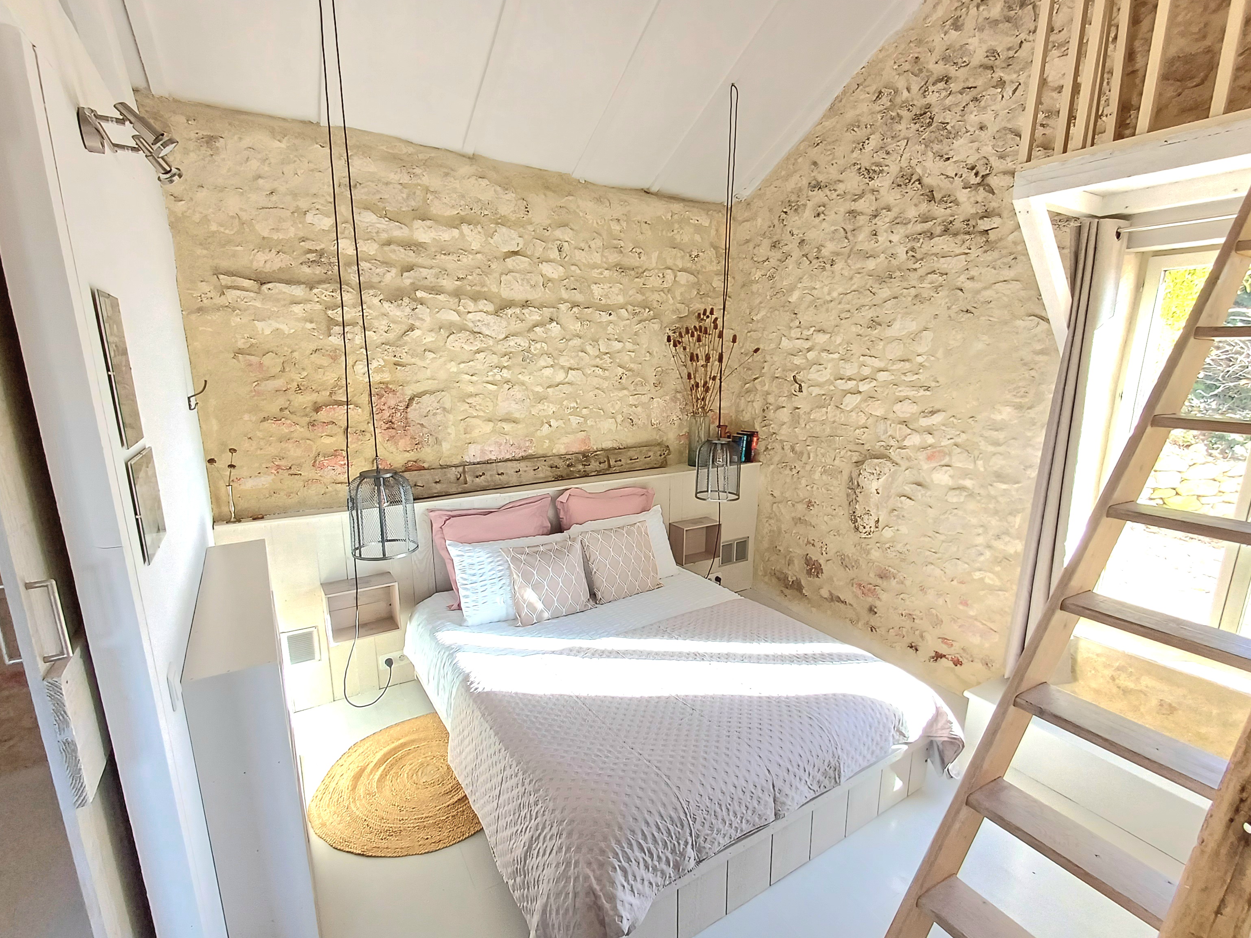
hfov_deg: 91.0
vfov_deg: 74.7
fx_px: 614
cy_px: 493
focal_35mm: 17
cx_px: 638
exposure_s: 1/50
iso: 64
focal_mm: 1.64
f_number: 2.2
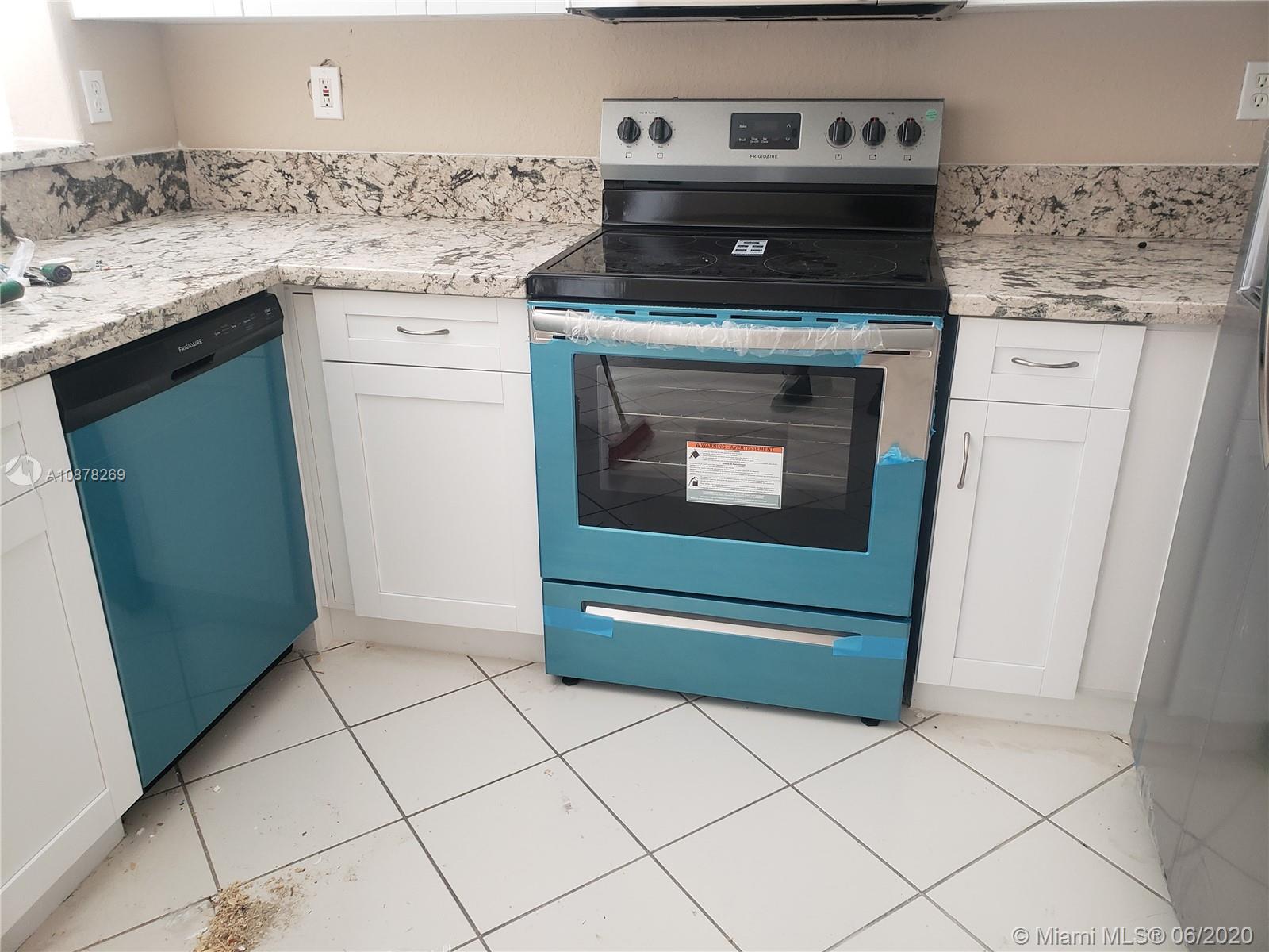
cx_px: 634
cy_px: 476
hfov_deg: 67.3
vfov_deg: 53.1
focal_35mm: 26
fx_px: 953
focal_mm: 4.3
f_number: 2.4
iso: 160
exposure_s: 1/60
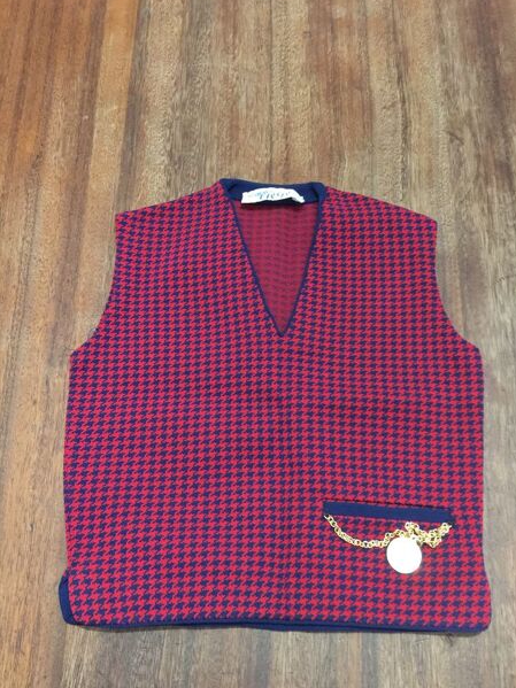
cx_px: 275
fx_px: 616
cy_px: 357
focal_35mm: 31
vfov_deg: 58.3
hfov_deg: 45.4
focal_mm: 4.15
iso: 125
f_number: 2.2
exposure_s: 1/4
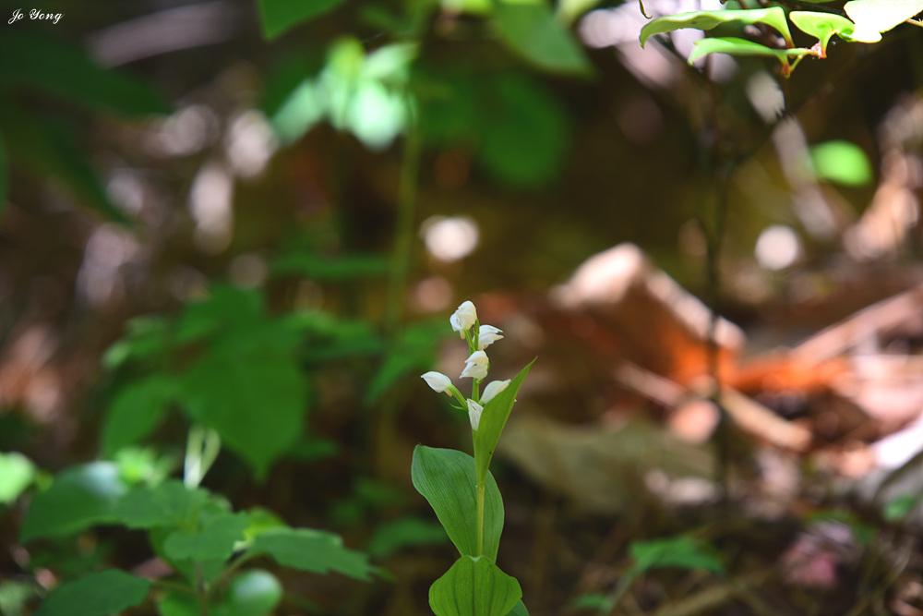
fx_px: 9487
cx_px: 462
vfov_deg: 3.7
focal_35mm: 370
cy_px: 308
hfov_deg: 5.6
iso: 320
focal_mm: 370
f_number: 8
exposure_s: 1/100
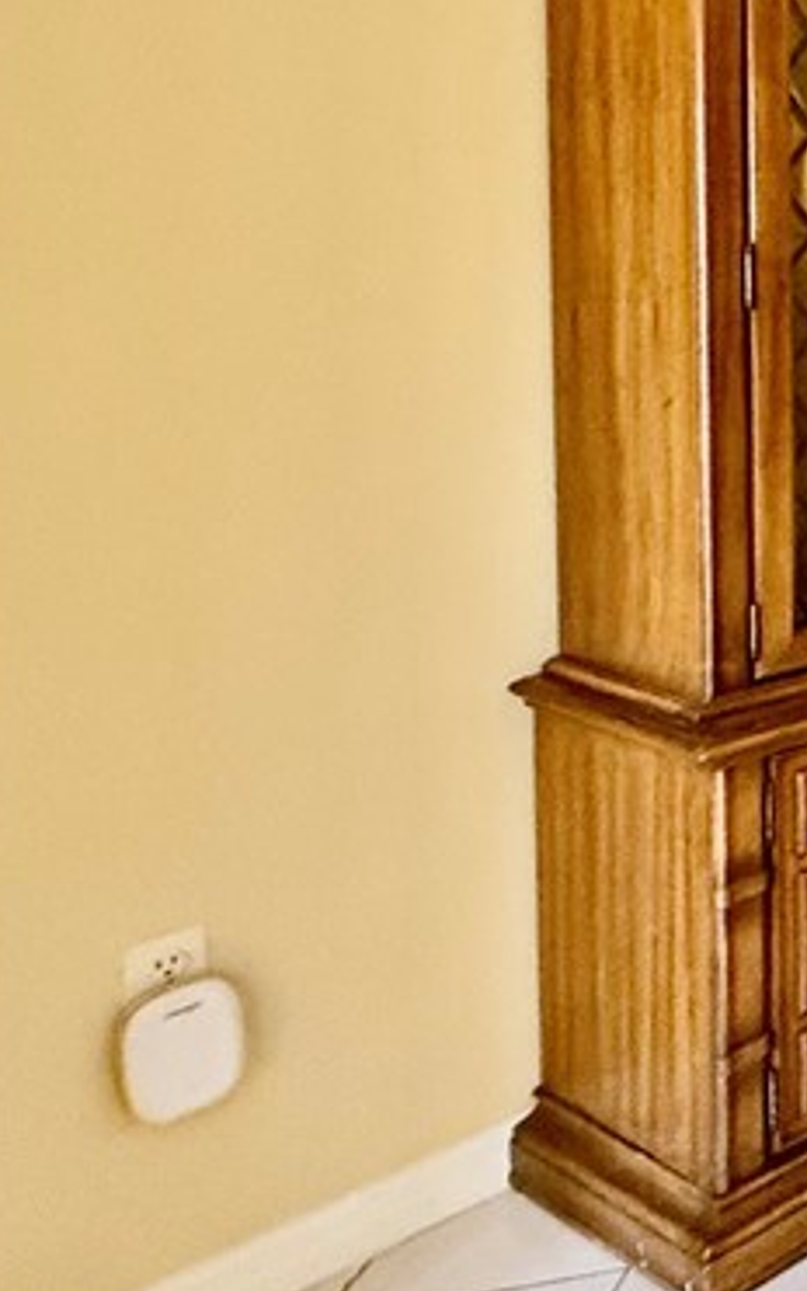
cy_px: 271
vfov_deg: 45.9
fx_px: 1442
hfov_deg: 17.3
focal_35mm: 41
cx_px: 1753
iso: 250
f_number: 2.2
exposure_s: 1/60
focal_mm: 2.22
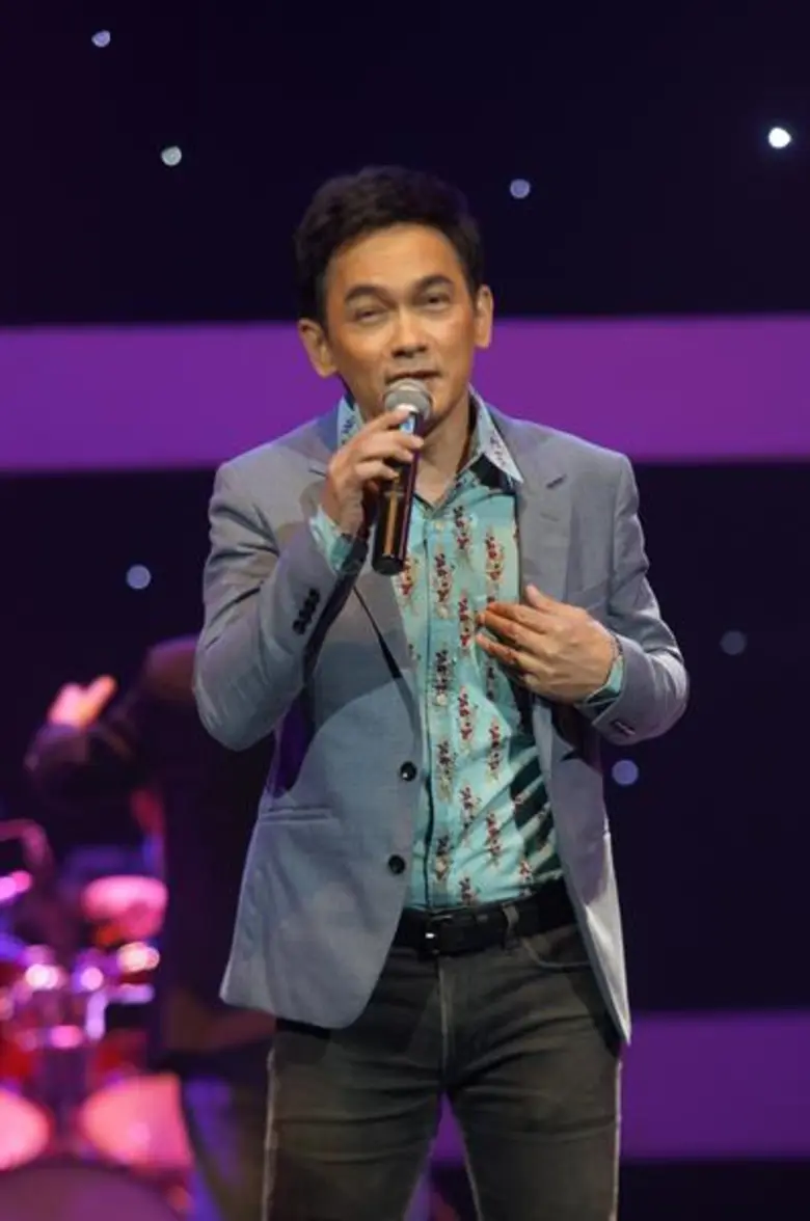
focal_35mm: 225
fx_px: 7620
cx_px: 405
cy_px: 610
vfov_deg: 9.2
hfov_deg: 6.1
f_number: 2.8
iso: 400
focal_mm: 150
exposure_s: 1/60
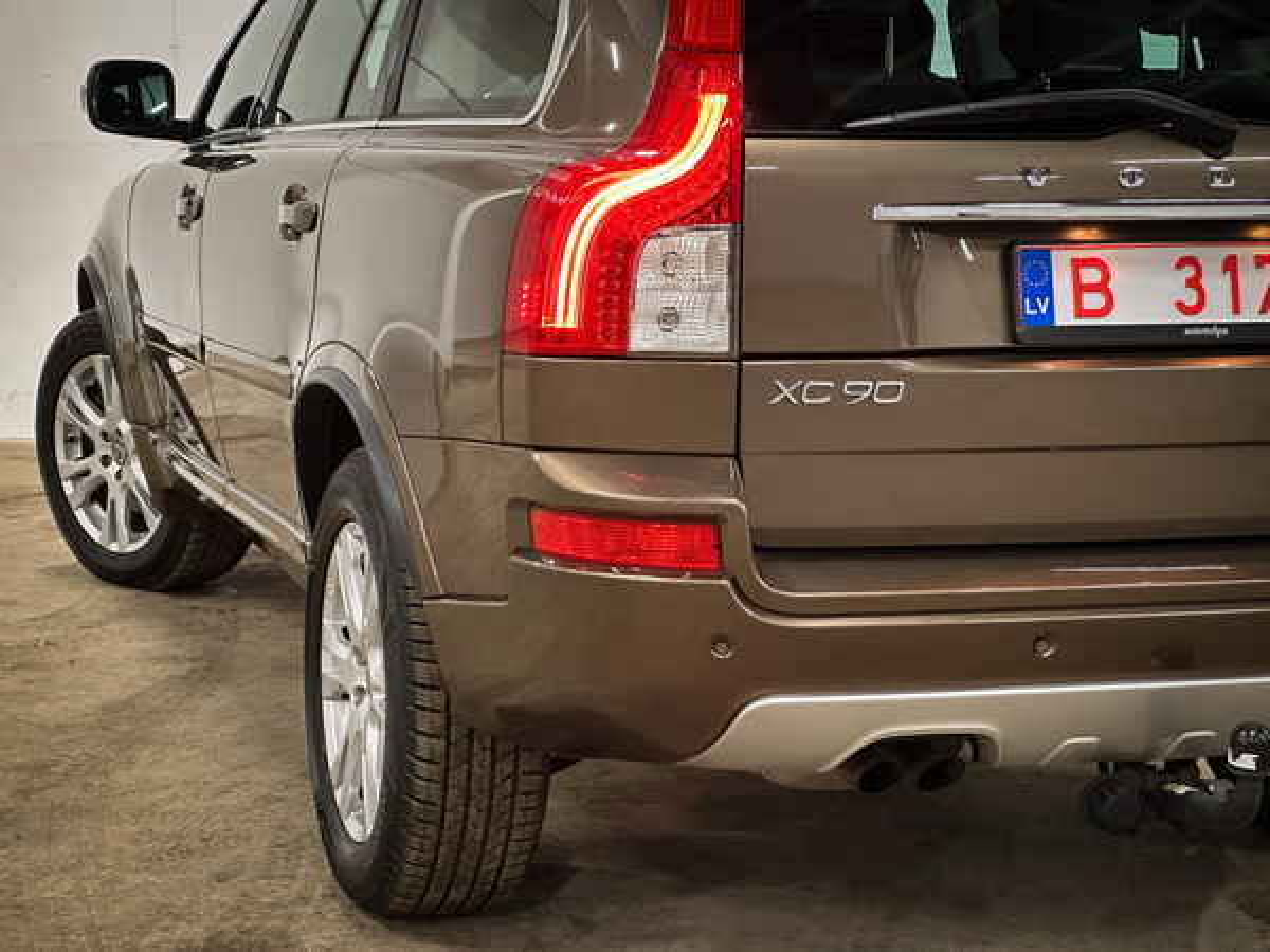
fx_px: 2825
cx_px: 635
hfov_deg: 25.3
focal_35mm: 77
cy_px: 476
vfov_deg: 19.1
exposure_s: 1/35
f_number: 2.8
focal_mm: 9
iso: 640
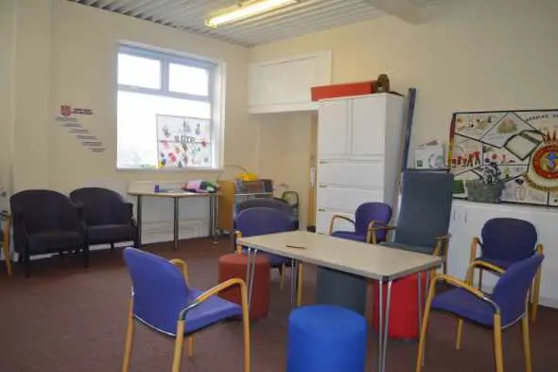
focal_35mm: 27
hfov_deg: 67.4
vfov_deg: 47.9
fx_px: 418
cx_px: 279
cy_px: 186
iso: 400
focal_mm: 18
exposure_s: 1/60
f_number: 3.5
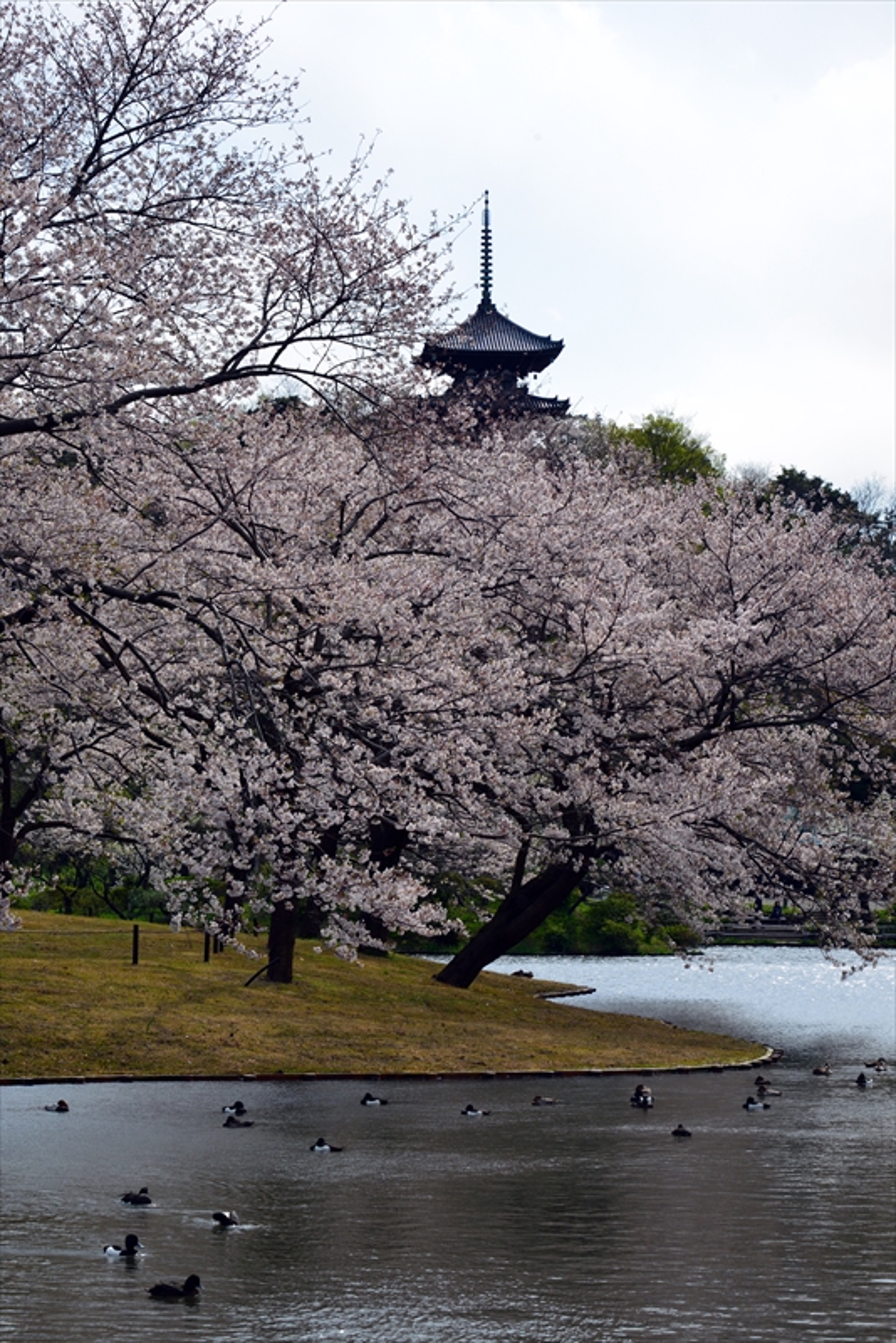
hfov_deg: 14.9
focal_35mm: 92
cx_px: 448
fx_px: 3431
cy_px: 672
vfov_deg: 22.1
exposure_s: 1/500
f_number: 11
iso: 400
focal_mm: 92
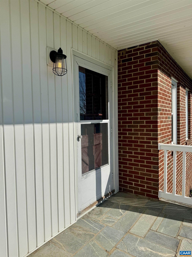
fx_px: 177
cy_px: 128
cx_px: 96
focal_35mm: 24
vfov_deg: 71.6
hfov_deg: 56.8
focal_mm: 6.76
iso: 80
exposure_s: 1/12346
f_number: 1.78
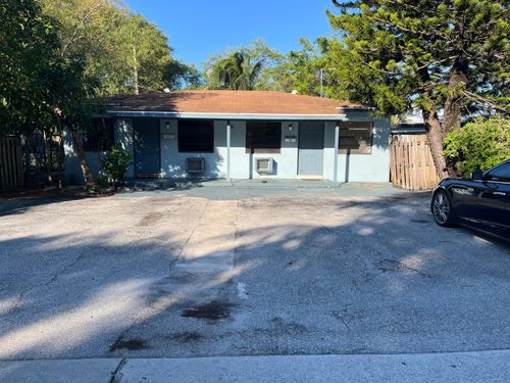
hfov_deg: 67.3
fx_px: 383
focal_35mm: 26
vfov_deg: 53.1
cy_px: 192
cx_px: 255
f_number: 1.6
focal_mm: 5.1
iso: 50
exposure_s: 1/1600
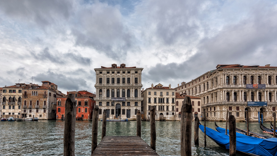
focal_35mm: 18
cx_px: 125
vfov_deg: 58.8
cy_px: 111
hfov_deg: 92.4
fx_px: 132
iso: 64
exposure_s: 1/60
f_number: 9
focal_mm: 14
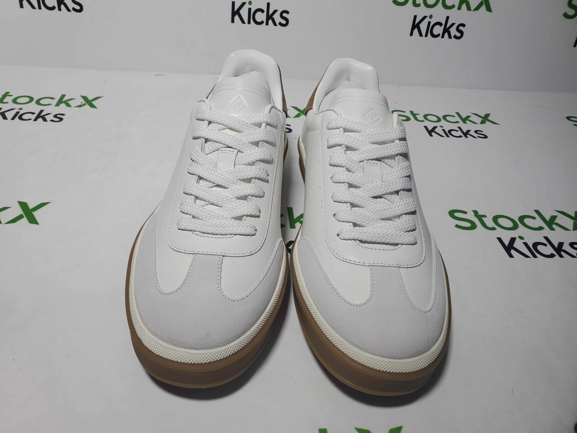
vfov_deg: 53.1
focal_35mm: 26
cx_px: 288
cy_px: 216
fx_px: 433
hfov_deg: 67.3
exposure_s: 1/342
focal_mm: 4.3
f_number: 2.4
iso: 50
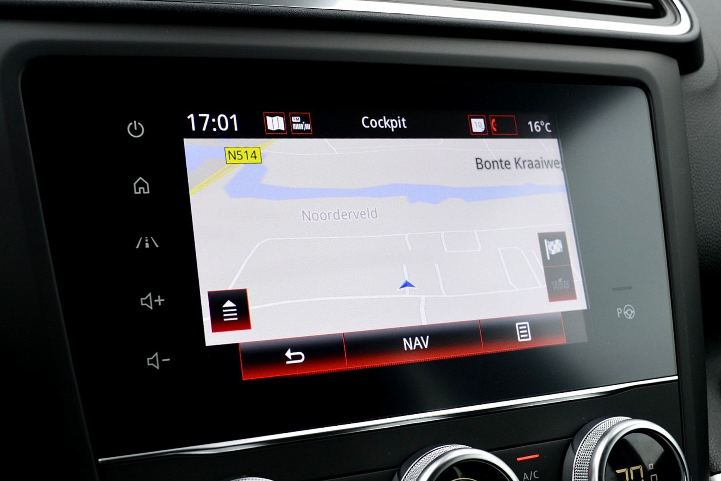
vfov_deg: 28.7
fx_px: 941
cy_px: 233
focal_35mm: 47
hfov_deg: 41.9
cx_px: 346
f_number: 8
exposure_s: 1/60
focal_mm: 30
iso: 640
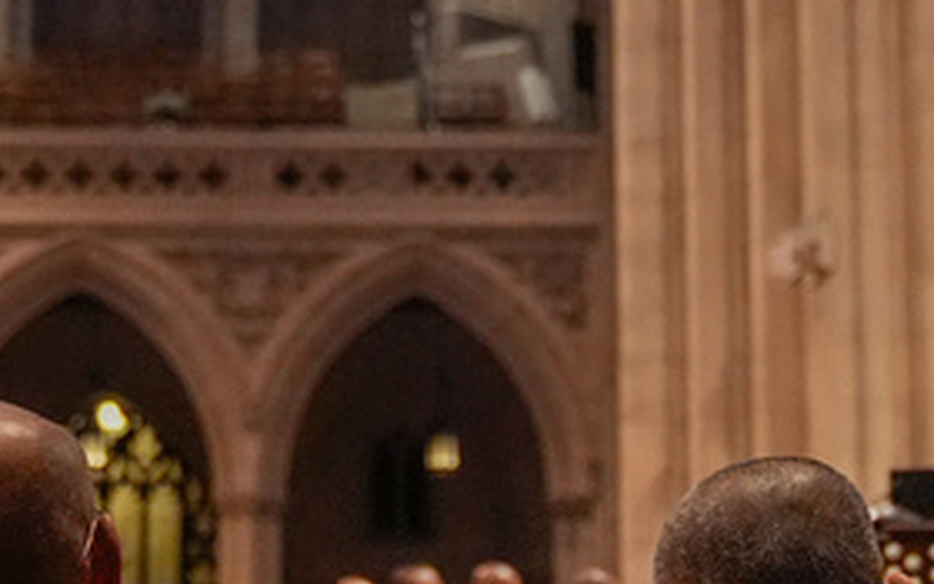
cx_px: 440
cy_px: 48
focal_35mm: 134
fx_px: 3411
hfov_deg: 15.6
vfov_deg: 9.7
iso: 6400
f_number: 2.8
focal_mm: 36
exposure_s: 1/500
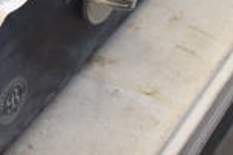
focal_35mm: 122
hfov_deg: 16.8
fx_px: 790
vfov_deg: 10.5
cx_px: 112
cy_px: -136
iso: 720
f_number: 3.8
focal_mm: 20
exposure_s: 1/250
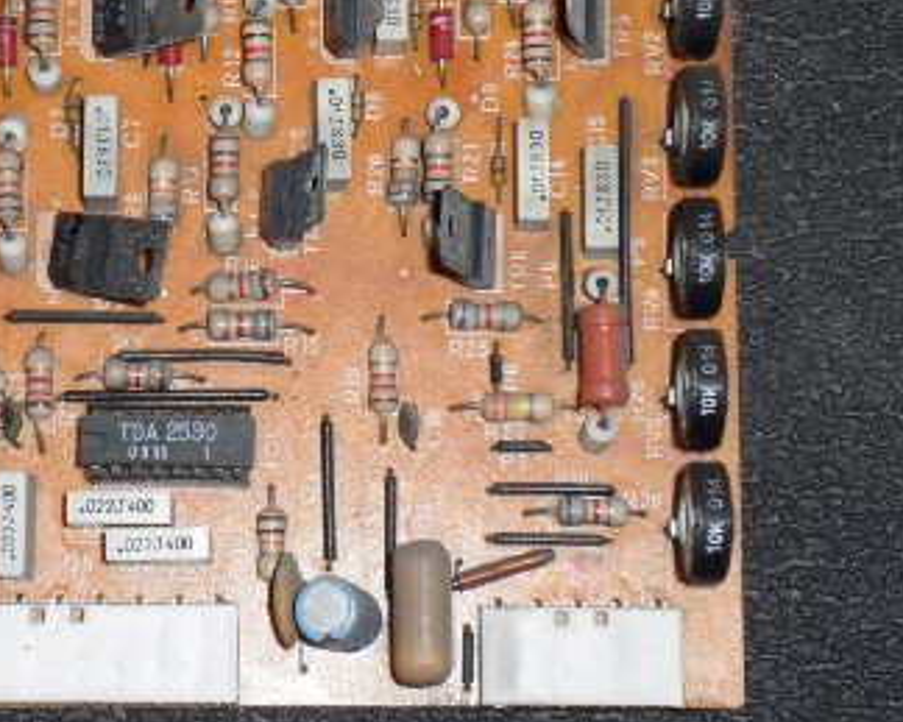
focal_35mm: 158
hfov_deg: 12.2
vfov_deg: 9.8
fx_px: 4221
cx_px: 284
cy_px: 259
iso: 240
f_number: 15
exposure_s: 1/60
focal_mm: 20.9
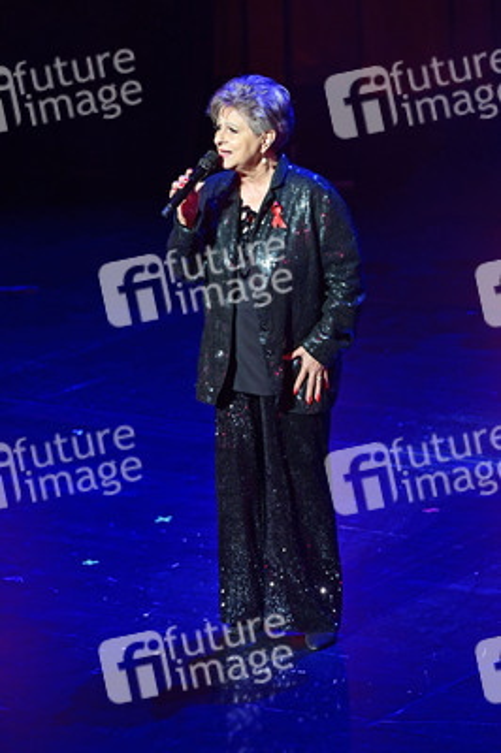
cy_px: 376
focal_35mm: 200
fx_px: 4182
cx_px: 250
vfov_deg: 10.3
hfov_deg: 6.9
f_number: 5
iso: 800
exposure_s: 1/160
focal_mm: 200
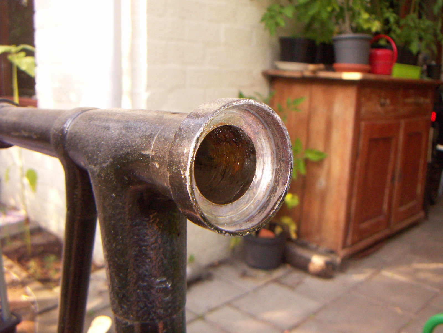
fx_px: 461
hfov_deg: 51.4
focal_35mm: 36
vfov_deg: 39.7
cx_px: 222
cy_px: 166
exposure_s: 1/100
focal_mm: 4.7
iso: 200
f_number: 6.7
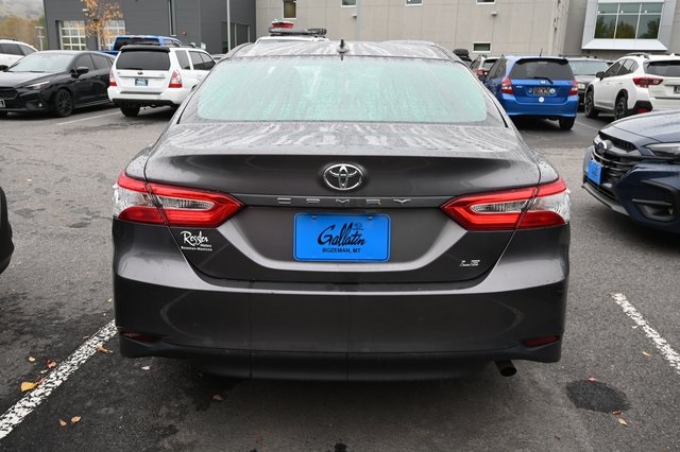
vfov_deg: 44.9
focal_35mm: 29
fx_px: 547
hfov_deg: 63.7
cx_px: 340
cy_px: 226
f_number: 16
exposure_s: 1/30
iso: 640
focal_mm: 29
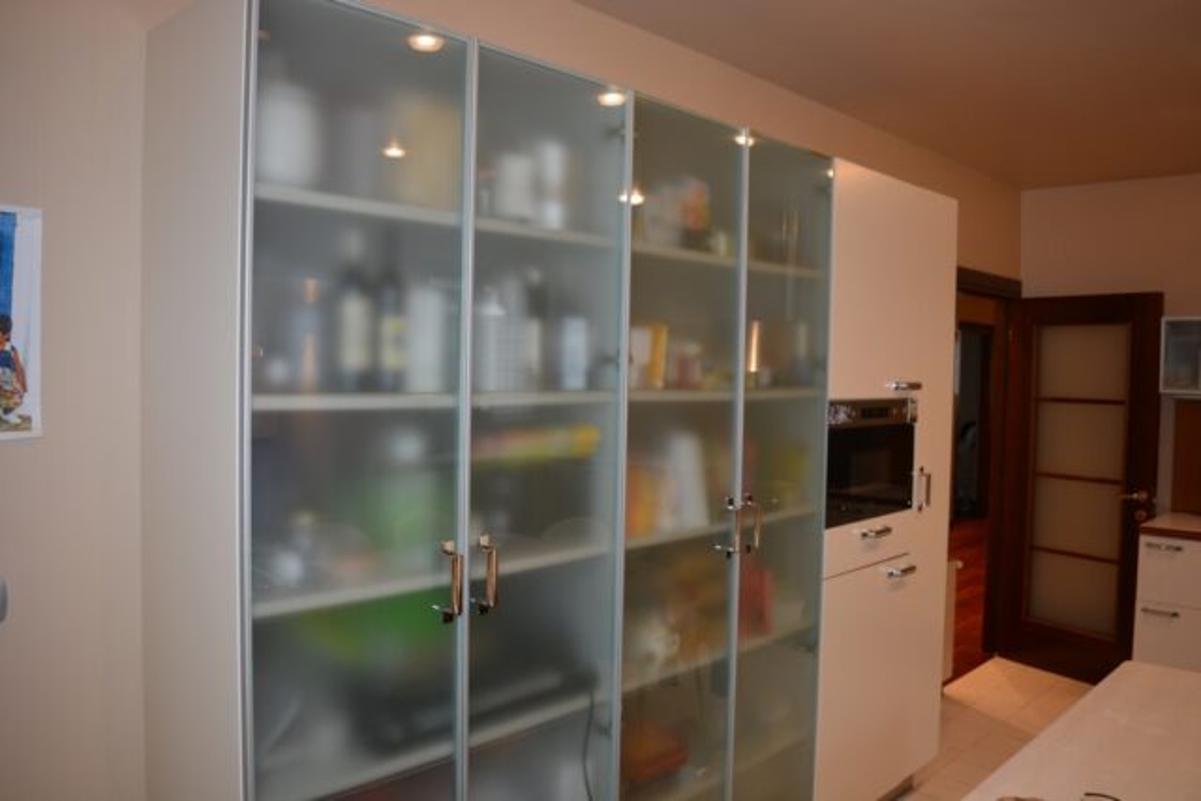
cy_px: 400
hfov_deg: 67.4
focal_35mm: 27
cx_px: 600
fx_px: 901
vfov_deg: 48.0
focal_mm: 18
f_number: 3.5
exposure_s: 1/60
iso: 450
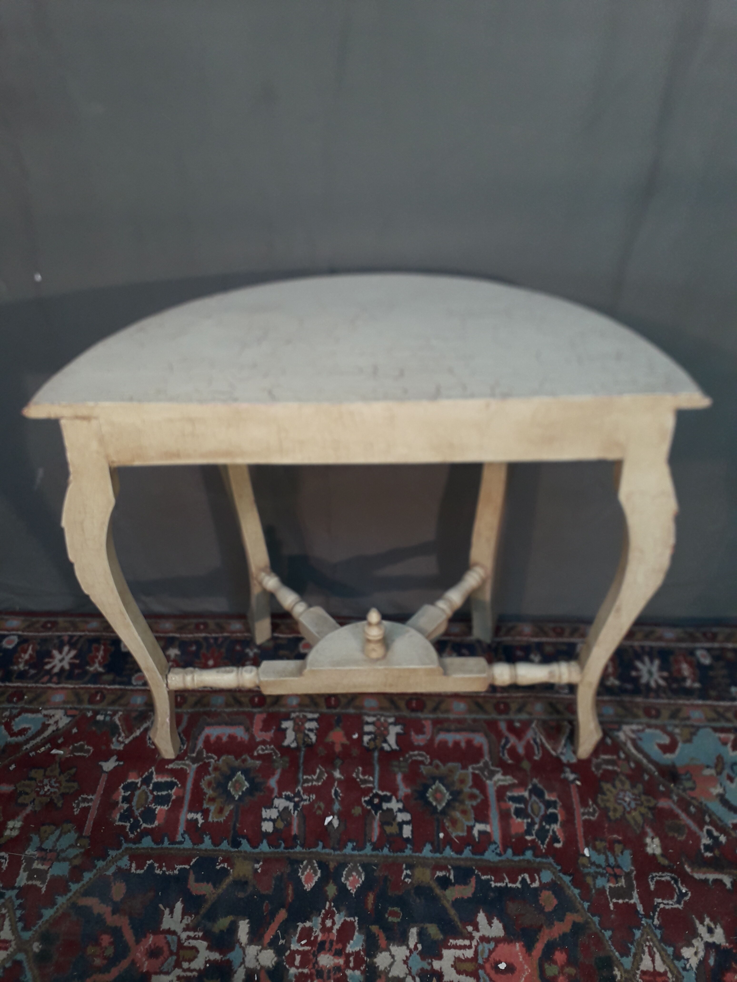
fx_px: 766
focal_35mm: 27
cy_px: 491
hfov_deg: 51.4
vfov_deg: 65.3
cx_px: 368
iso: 64
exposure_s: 1/50
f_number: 1.9
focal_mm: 3.6
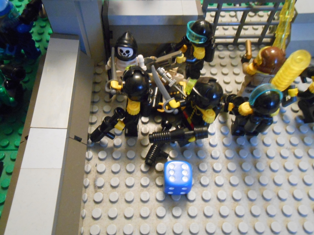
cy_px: 118
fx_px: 272
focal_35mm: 30
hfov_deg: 60.0
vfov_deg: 46.8
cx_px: 157
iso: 800
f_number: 3.8
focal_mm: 5.3
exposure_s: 1/2.5
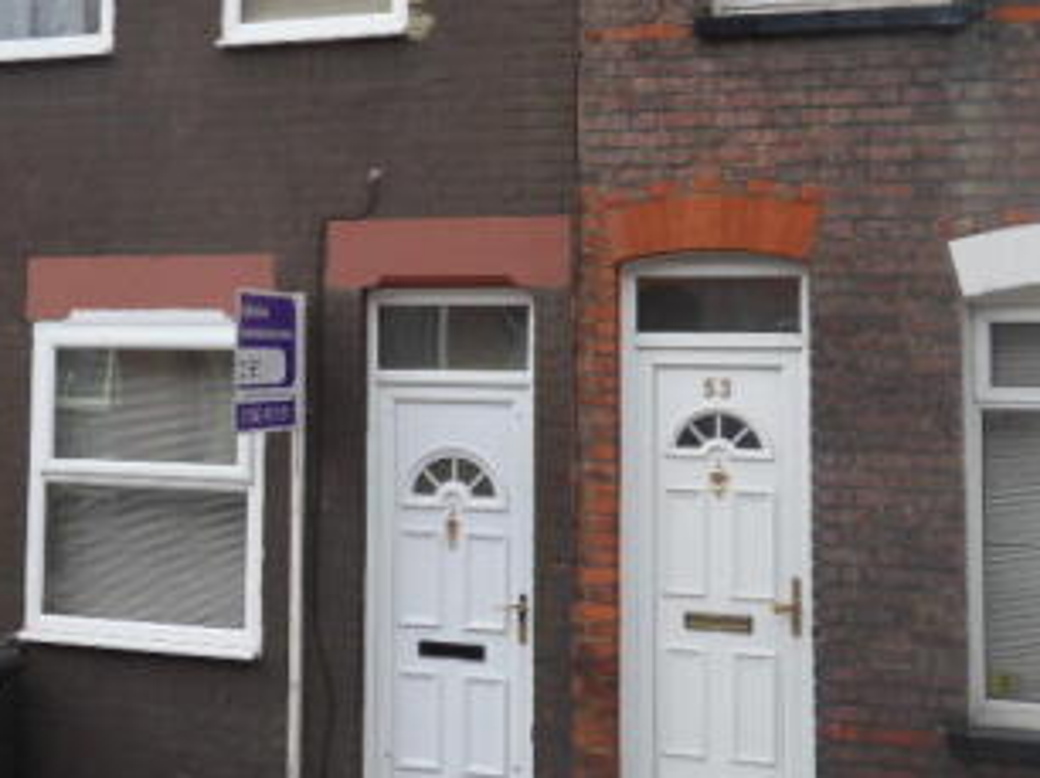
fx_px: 1831
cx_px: 216
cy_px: 250
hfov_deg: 31.0
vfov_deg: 23.9
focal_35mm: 61
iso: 100
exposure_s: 1/60
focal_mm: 5.6
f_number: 3.7
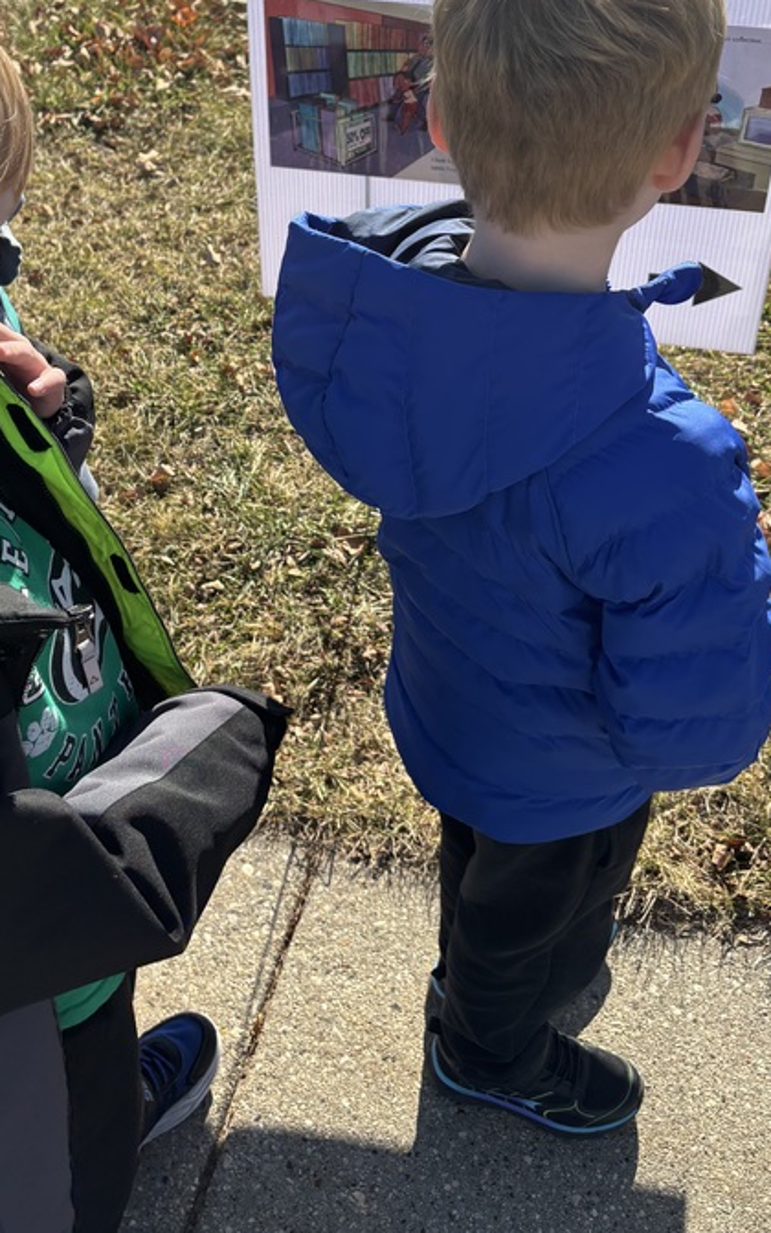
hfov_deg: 30.5
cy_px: 358
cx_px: 319
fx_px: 1412
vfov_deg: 46.0
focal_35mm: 42
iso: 50
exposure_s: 1/1949
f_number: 1.6
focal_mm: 5.96
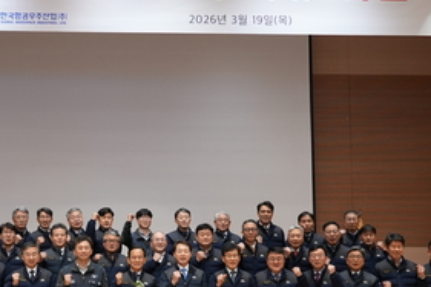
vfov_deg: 21.1
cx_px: 129
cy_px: 190
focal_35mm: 64
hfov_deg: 31.1
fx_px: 766
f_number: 4
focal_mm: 31
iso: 2500
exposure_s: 1/125
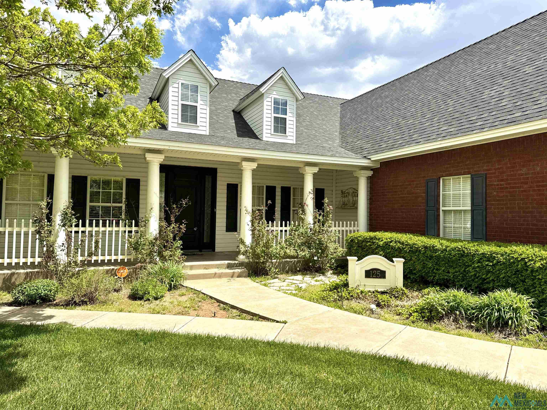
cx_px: 274
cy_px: 205
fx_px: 379
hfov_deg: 71.6
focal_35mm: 24
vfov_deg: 56.8
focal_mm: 6.86
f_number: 1.78
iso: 80
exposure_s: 1/4950
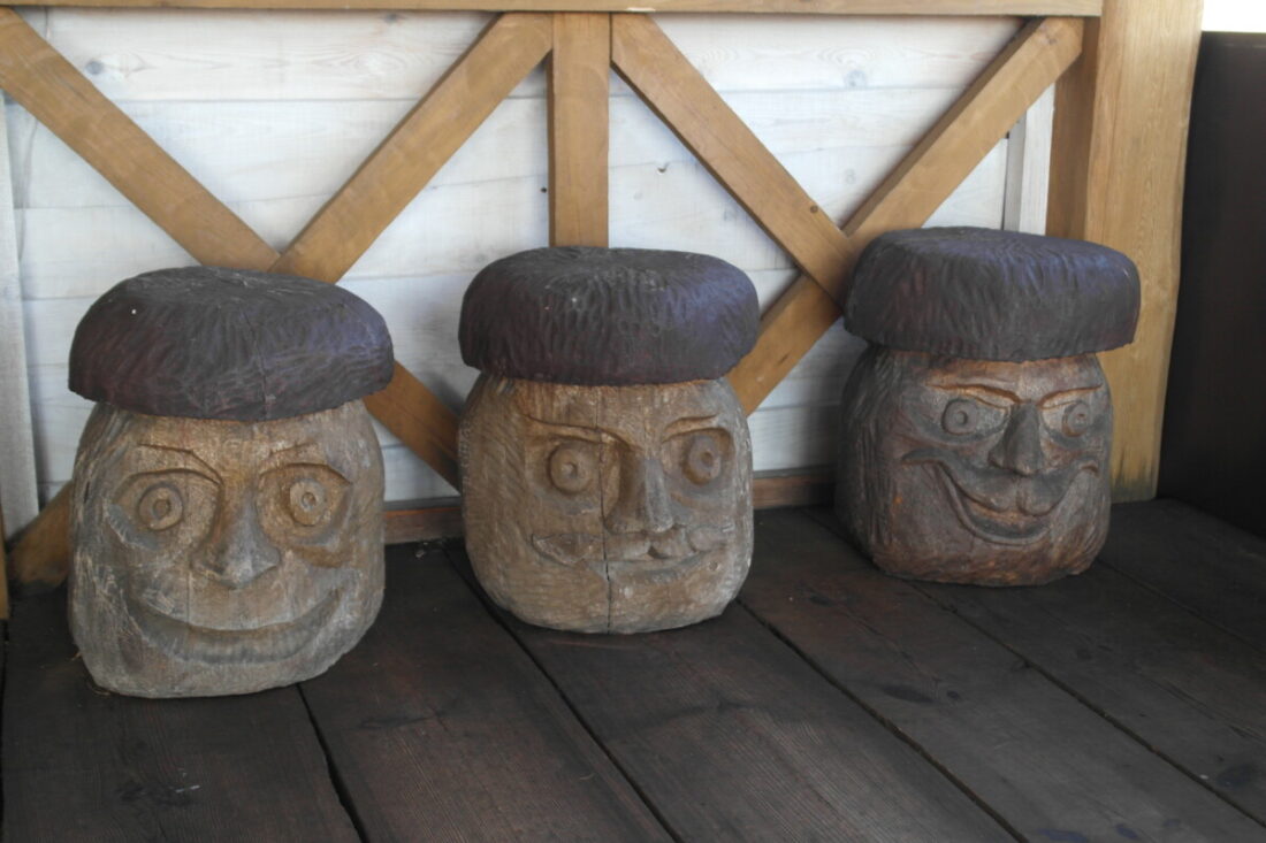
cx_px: 633
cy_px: 422
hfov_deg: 40.3
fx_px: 1723
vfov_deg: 27.5
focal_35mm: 49
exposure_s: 1/60
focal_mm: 32
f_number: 4.5
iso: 400
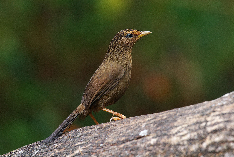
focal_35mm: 750
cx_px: 117
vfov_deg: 1.8
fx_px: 4881
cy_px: 78
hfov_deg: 2.7
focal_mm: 500
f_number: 6.3
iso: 400
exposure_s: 1/40
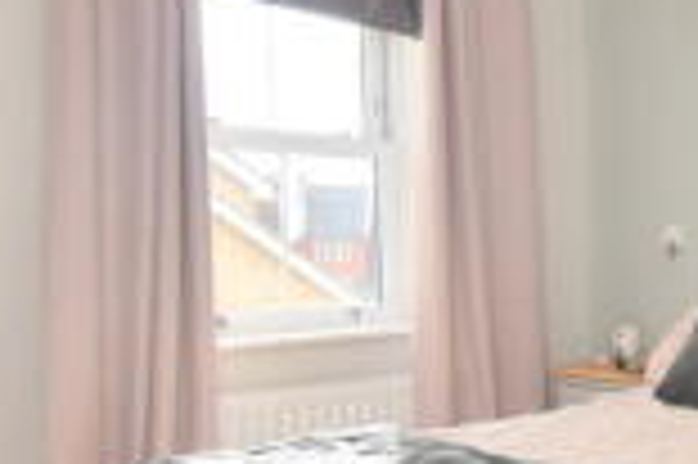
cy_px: 291
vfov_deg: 29.1
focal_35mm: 46
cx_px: 666
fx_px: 891
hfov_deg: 38.8
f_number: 5
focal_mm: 10
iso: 200
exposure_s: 1/200
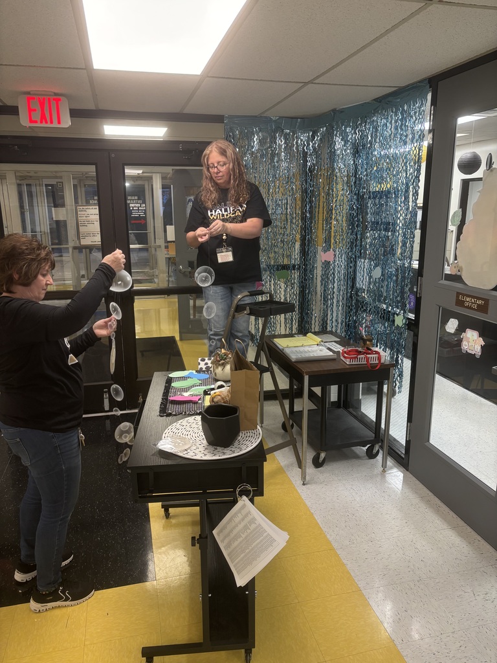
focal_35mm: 26
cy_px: 332
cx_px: 248
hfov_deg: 53.1
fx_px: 498
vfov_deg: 67.3
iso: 125
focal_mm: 5.96
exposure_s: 1/60
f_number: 1.6
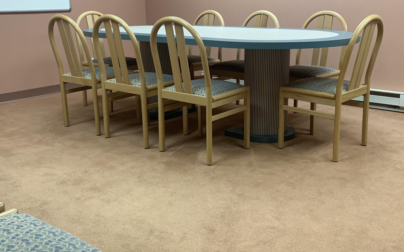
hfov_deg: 49.2
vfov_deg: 32.0
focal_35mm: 40
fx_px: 440
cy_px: 116
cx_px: 222
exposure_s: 1/60
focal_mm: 4.25
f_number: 1.8
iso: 100
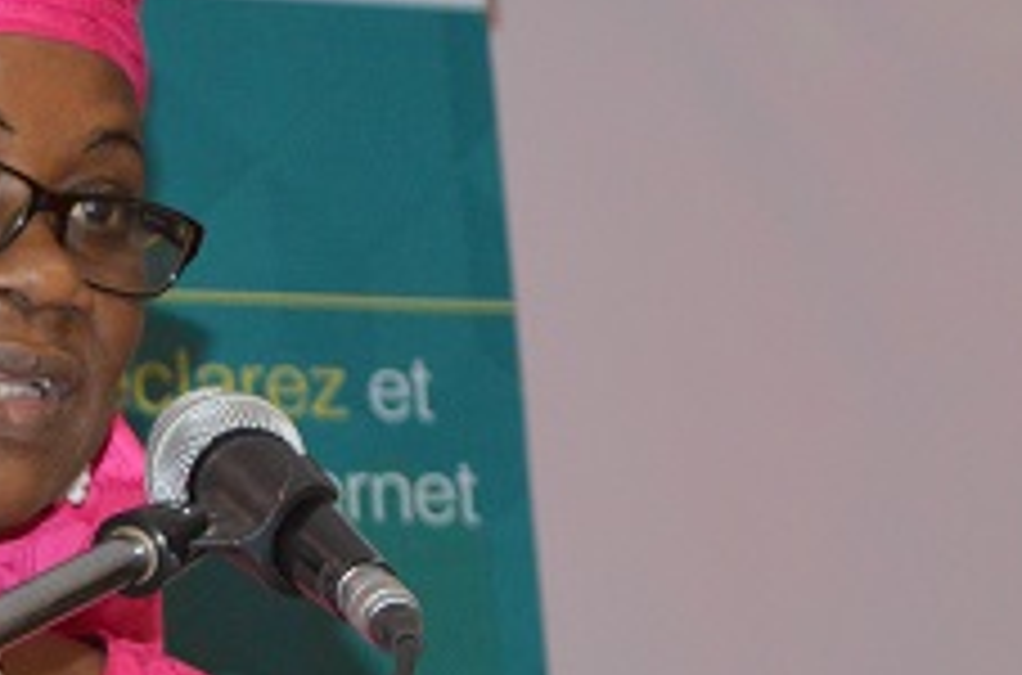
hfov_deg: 8.6
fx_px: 6823
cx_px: 783
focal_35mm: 241
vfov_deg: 5.7
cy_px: 538
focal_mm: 52
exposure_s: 1/60
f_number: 5.6
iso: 1800
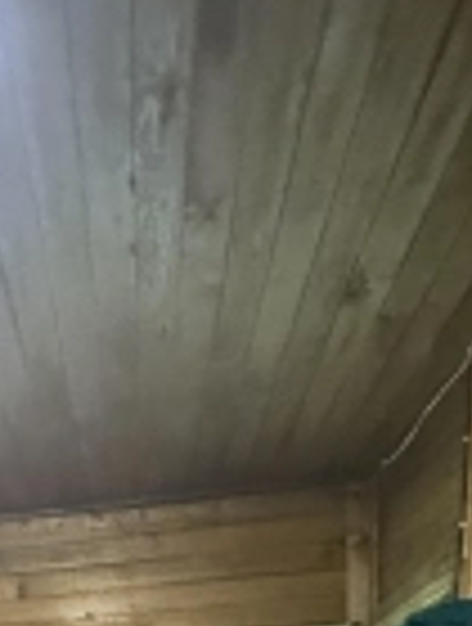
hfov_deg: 29.3
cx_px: 20
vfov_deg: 27.2
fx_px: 851
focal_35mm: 47
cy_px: 955
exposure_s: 1/53
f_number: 2.2
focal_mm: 2.22
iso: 1250
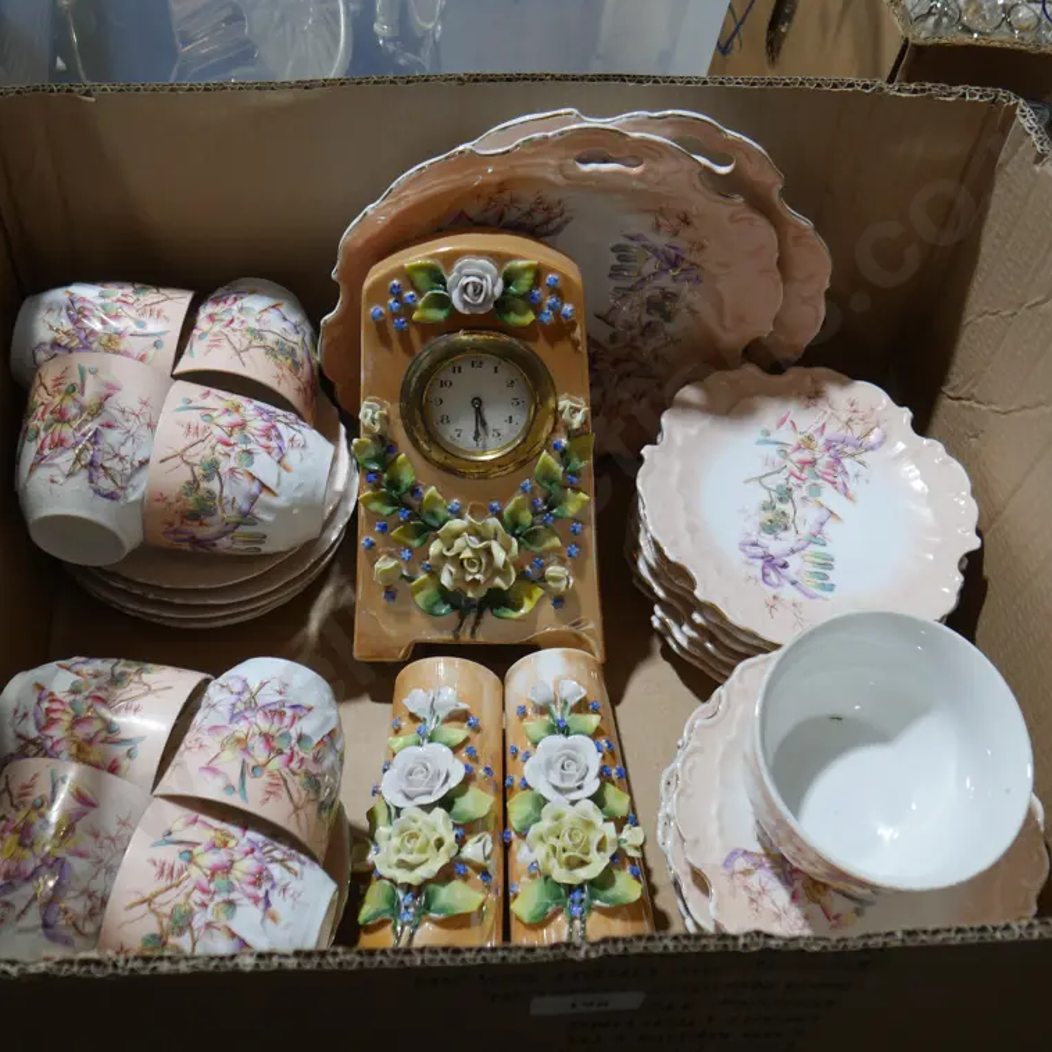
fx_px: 1478
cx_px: 532
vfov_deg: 39.2
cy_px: 520
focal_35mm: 43
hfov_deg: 39.2
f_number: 4
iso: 200
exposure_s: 1/60
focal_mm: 18
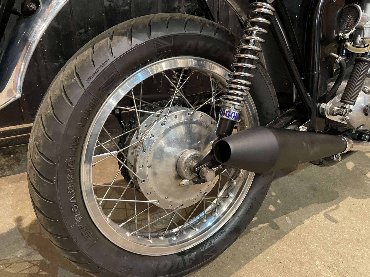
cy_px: 138
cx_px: 185
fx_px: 278
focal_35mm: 26
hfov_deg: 67.3
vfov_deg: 53.1
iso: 640
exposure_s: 1/25
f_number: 1.6
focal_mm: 4.2
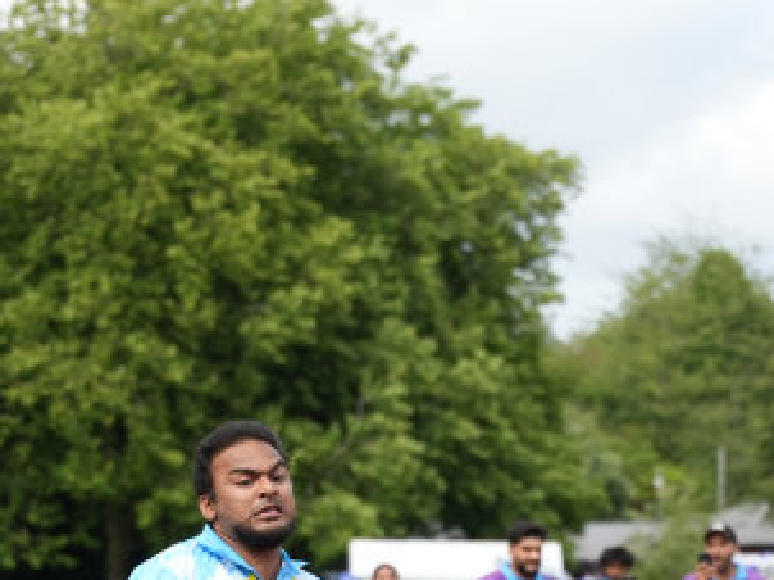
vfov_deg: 6.5
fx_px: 5094
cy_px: 725
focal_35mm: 228
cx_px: 484
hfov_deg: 8.7
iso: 250
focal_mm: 70
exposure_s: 1/2000
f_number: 2.8
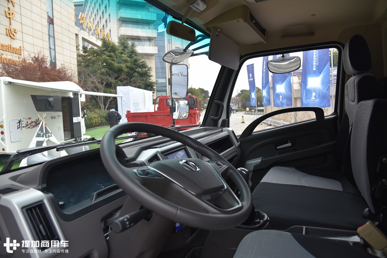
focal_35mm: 24
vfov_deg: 53.1
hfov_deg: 73.8
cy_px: 129
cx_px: 194
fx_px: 258
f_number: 5.6
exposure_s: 1/125
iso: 400
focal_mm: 24
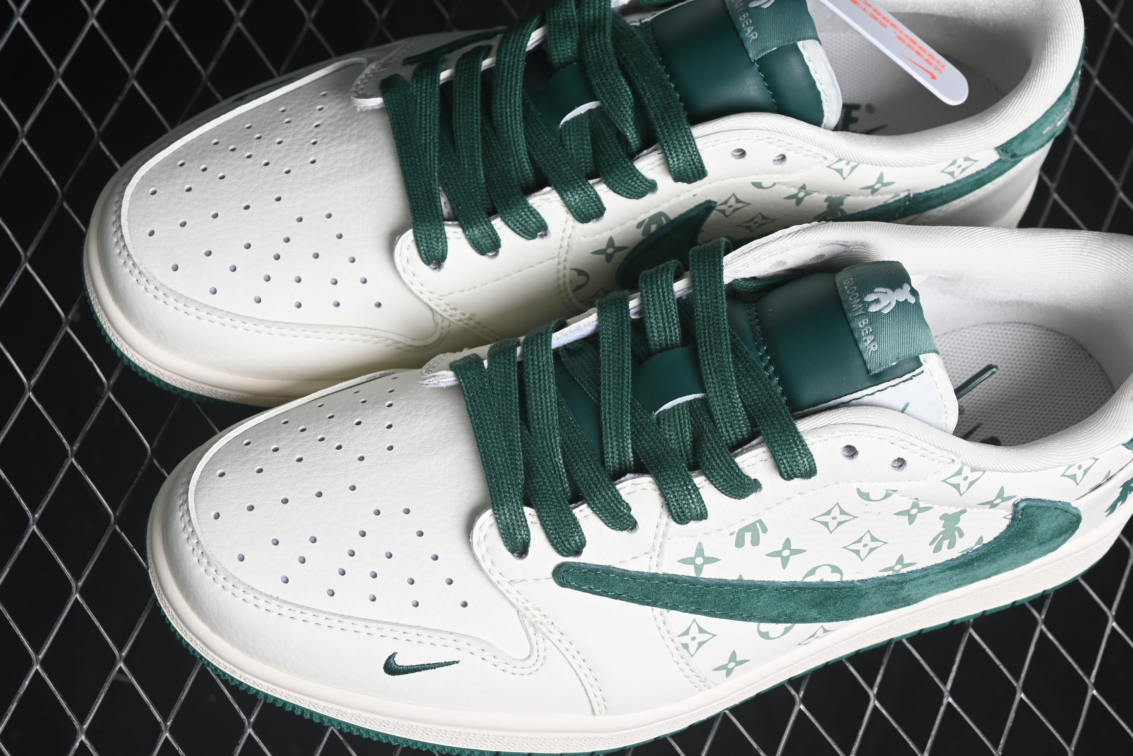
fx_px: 2832
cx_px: 622
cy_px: 328
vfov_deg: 15.2
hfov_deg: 22.6
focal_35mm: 90
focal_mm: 50
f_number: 7.1
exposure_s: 1/80
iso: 160
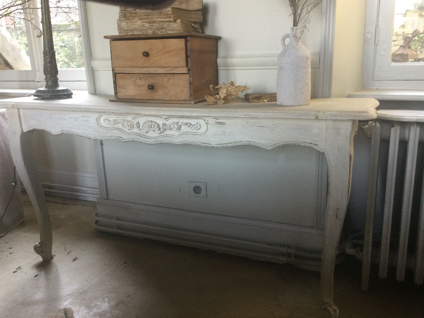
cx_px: 217
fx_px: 392
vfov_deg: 44.2
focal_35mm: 32
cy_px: 155
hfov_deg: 56.8
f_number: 2.4
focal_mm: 3.3
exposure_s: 1/33
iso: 100
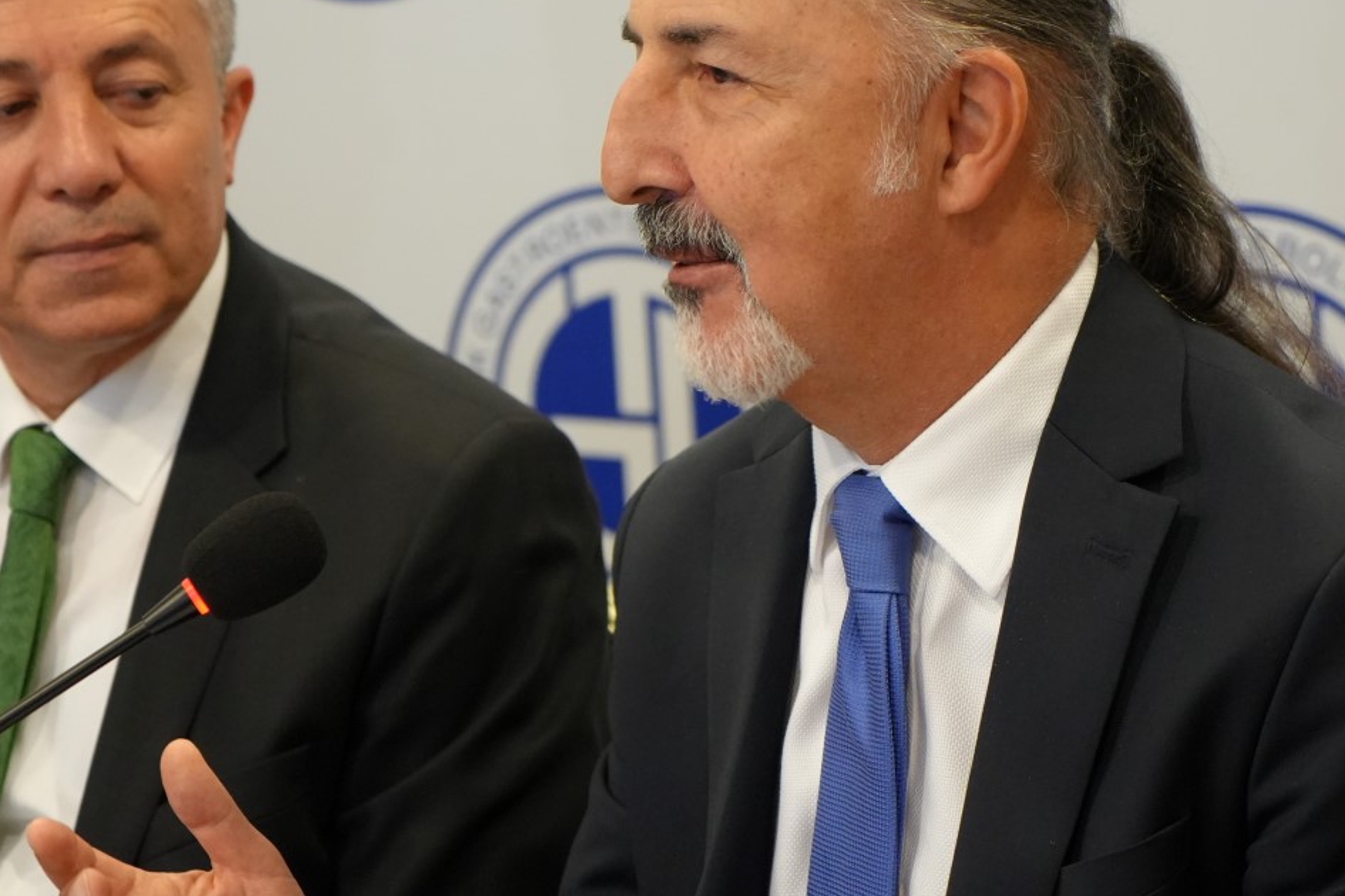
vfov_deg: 11.4
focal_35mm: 120
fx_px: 4483
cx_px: 743
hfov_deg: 17.1
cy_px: 437
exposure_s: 1/160
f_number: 4
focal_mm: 70
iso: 4000
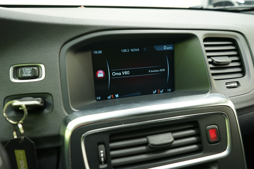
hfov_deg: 65.5
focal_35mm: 28
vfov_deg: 46.4
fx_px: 198
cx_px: 127
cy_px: 84
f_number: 5
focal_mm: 28
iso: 1250
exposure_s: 1/13
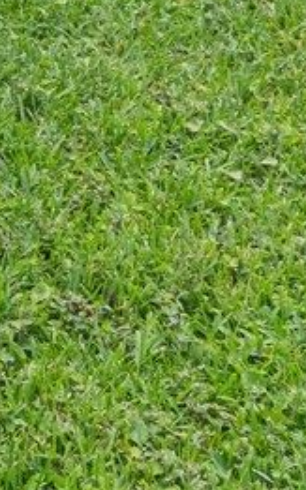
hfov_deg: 7.6
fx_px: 1816
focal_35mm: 136
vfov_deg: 12.2
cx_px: -785
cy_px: -690
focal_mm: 17
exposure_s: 1/20
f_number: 9
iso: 100
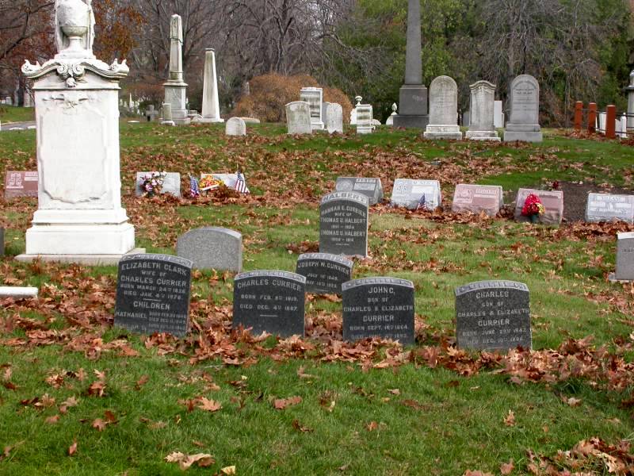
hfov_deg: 31.2
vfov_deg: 23.7
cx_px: 317
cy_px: 238
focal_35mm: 62
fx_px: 1136
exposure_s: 1/202
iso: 100
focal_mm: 12.9
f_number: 5
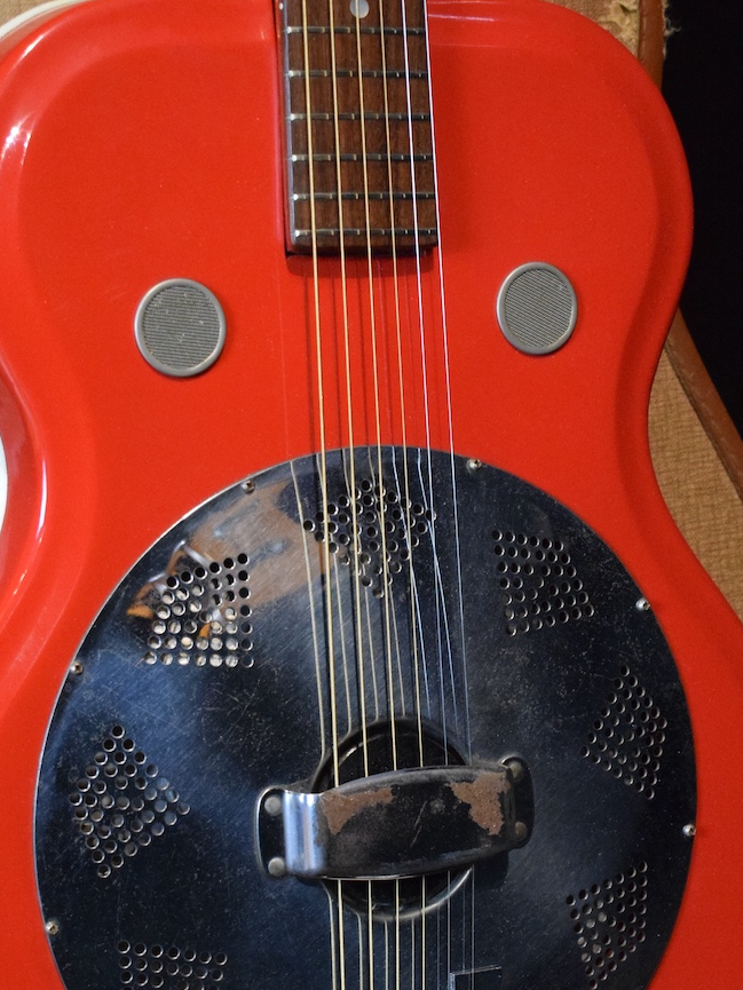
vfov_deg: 21.7
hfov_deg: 16.4
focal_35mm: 90
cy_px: 644
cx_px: 332
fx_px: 2575
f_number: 4.8
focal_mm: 36
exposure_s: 1/60
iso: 4000
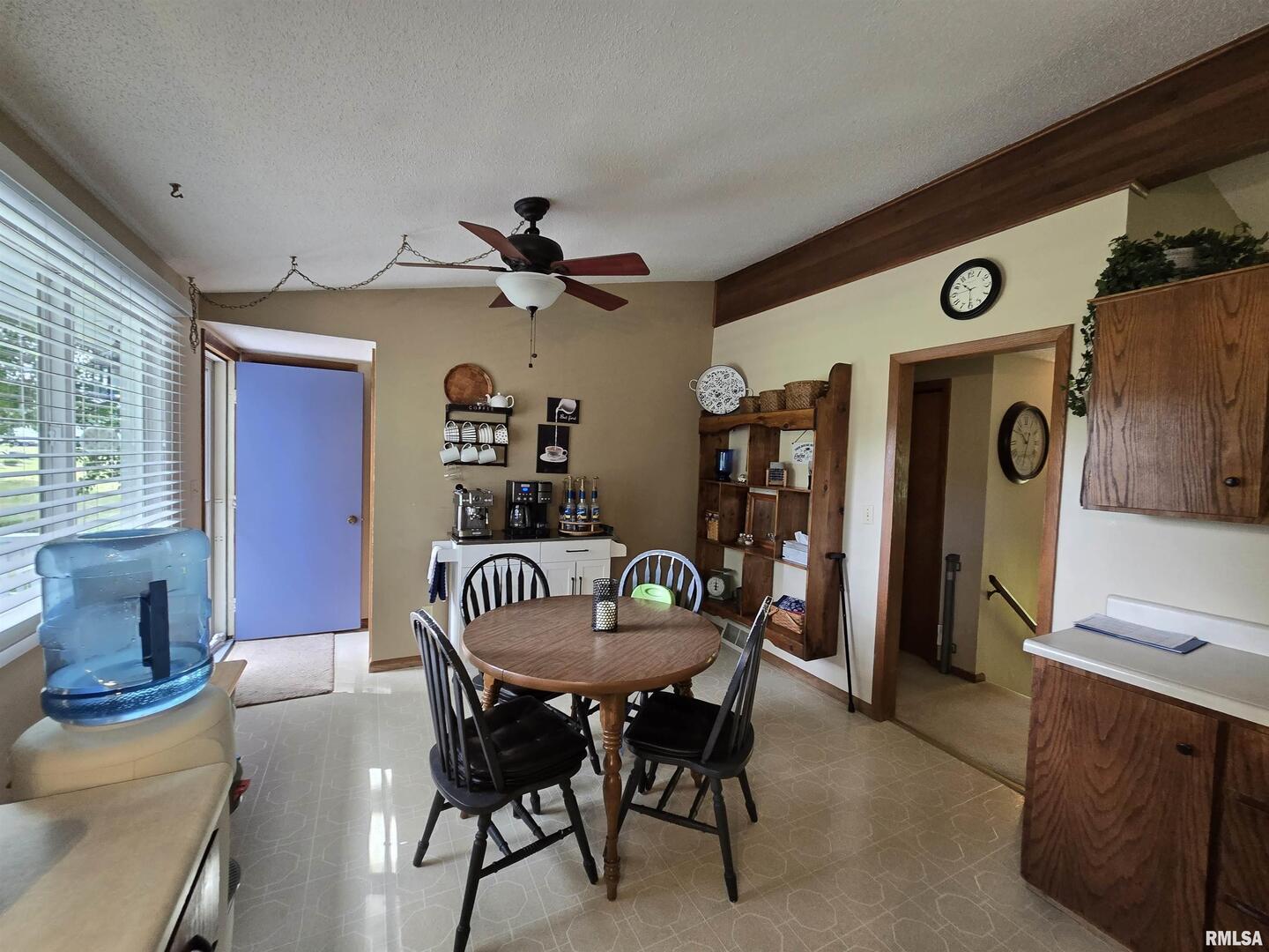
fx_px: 477
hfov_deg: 106.2
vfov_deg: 89.9
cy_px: 476
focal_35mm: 13
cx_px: 634
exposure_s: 1/60
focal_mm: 2.2
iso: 250
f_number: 2.2
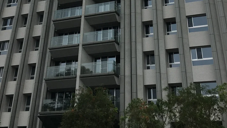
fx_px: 331
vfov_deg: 19.7
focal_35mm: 55
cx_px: 107
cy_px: -47
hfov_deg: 37.8
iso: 25
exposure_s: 1/1040
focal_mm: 4.15
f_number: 2.2
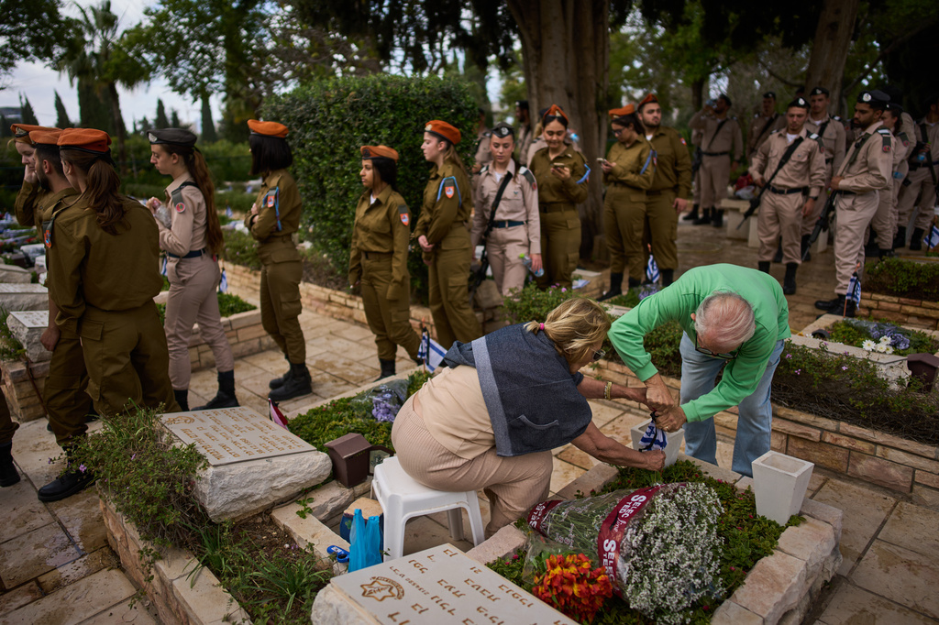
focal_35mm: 24
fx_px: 626
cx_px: 470
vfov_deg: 53.1
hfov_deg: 73.8
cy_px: 312
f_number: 1.4
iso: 50
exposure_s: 1/2000
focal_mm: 24
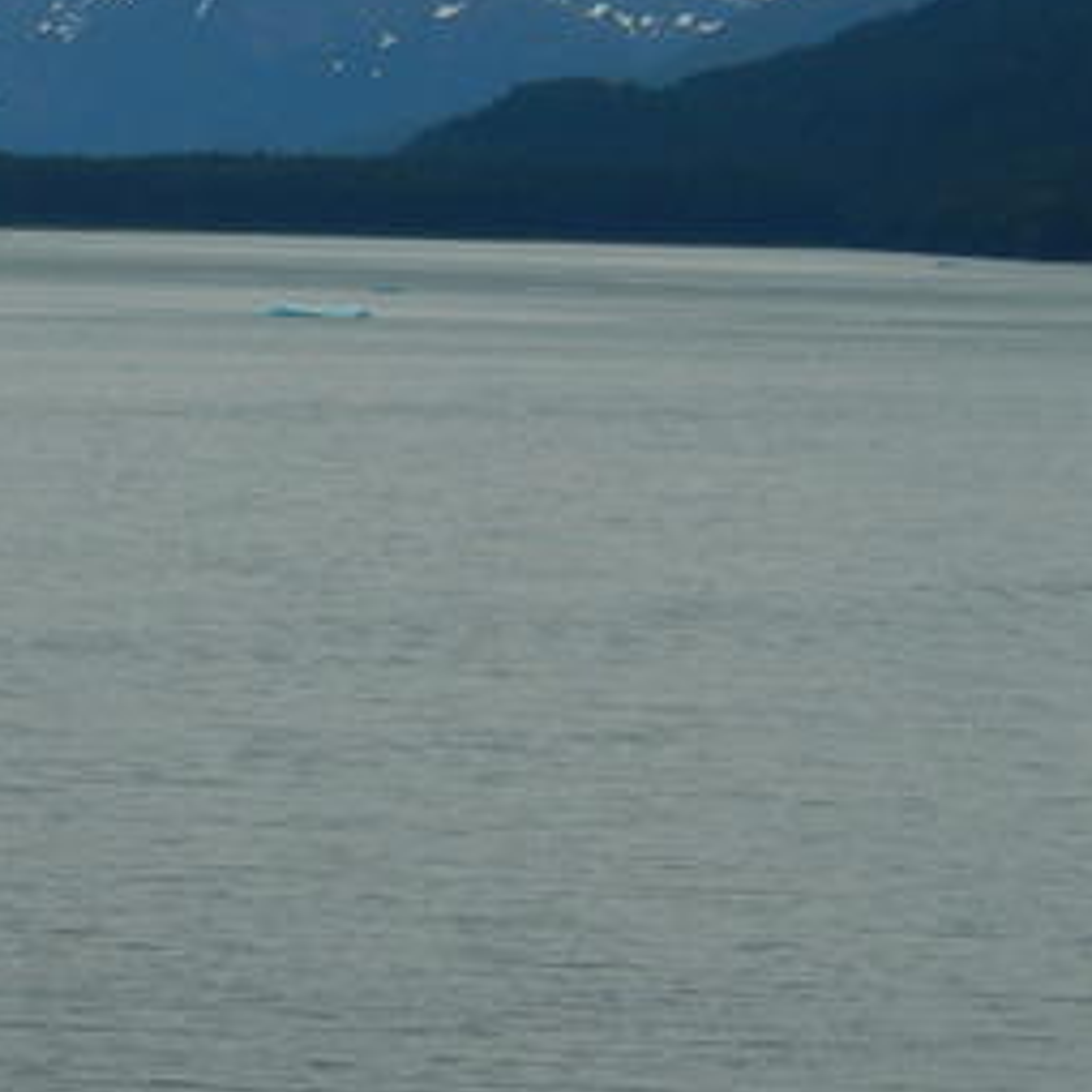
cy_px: 283
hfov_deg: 5.9
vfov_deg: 5.9
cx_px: -158
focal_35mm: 297
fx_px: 10600
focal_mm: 24.1
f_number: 5.6
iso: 125
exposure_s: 1/1000
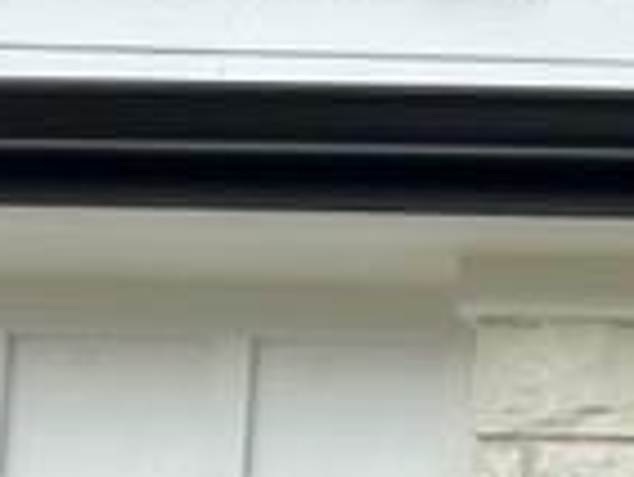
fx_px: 1998
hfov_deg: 14.0
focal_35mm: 109
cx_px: 1412
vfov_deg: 12.1
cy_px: 940
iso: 80
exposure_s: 1/1131
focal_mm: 6.86
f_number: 1.78
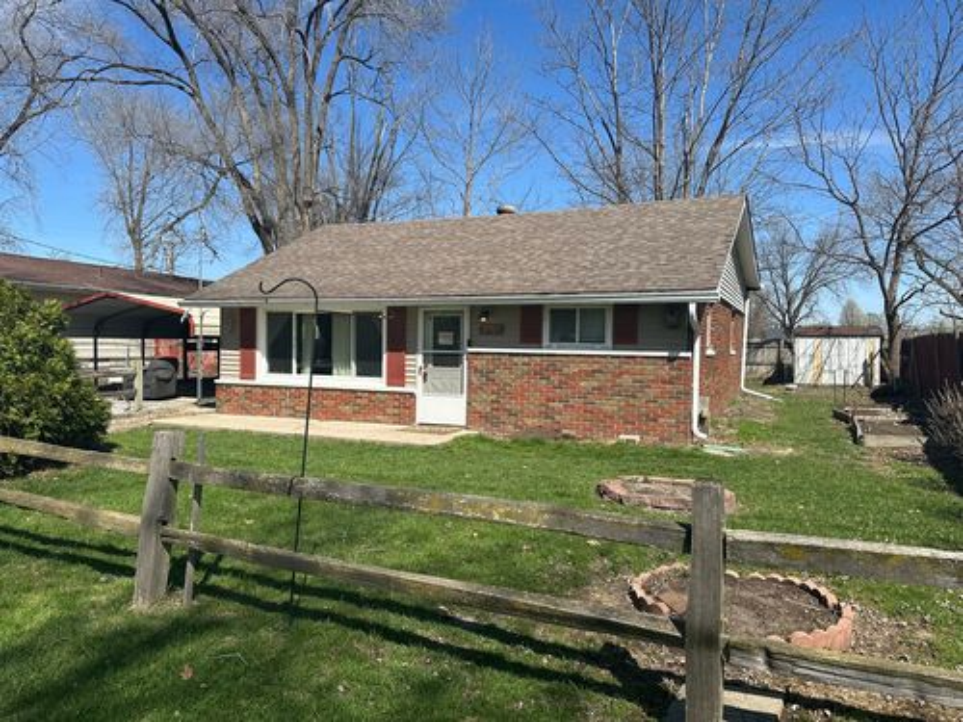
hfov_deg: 71.6
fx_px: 668
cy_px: 361
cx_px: 482
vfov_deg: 56.8
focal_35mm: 24
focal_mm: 6.86
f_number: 1.78
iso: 80
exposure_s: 1/4184
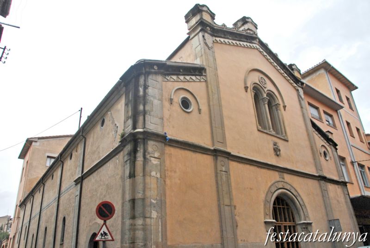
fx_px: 278
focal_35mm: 27
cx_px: 185
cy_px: 124
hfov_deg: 67.3
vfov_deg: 48.0
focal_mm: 18
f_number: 6.3
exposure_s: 1/160
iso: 400
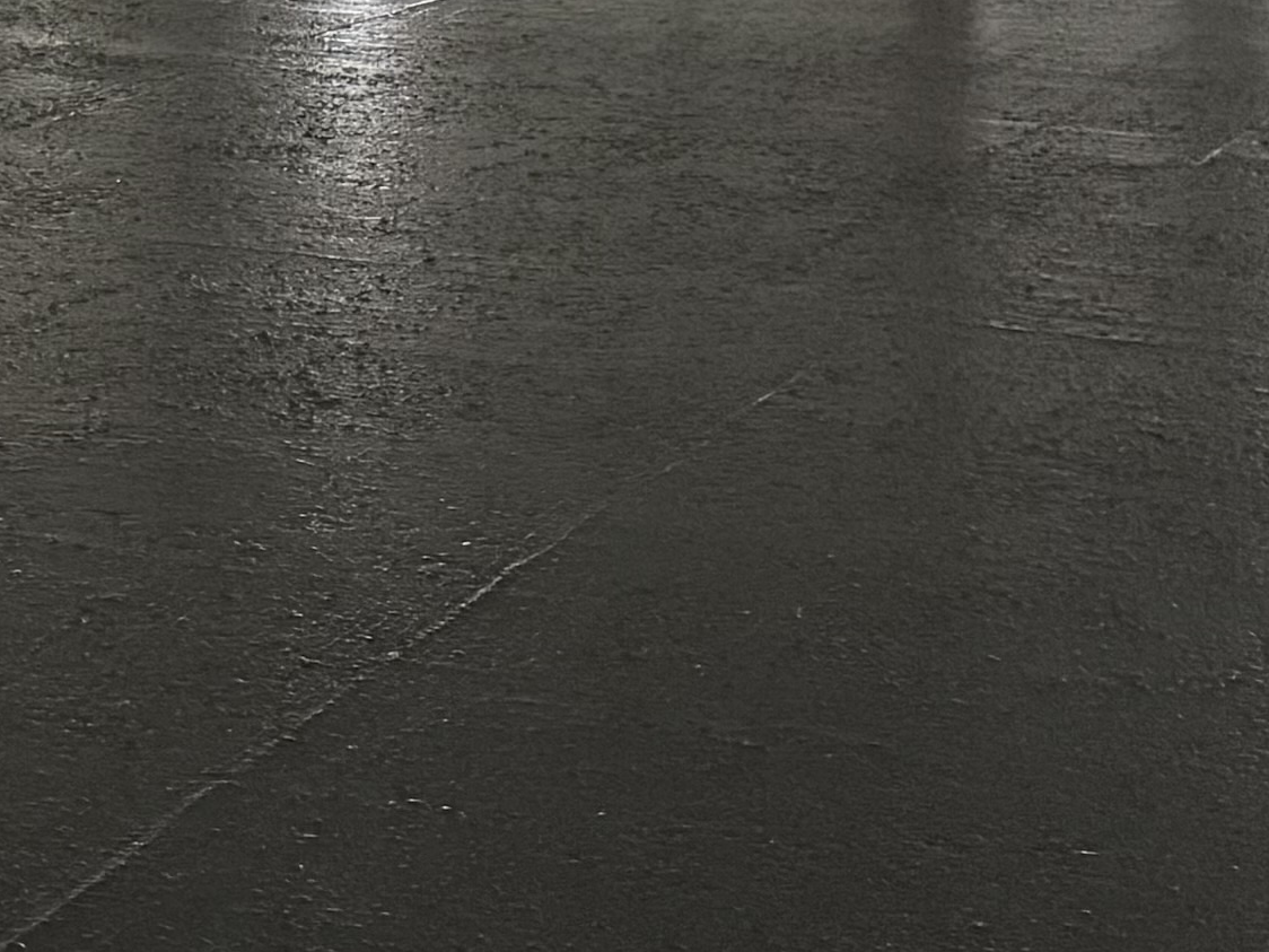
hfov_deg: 15.5
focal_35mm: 122
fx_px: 4472
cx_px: -320
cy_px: -558
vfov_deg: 11.5
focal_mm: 6.76
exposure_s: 1/51
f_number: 1.78
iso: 800
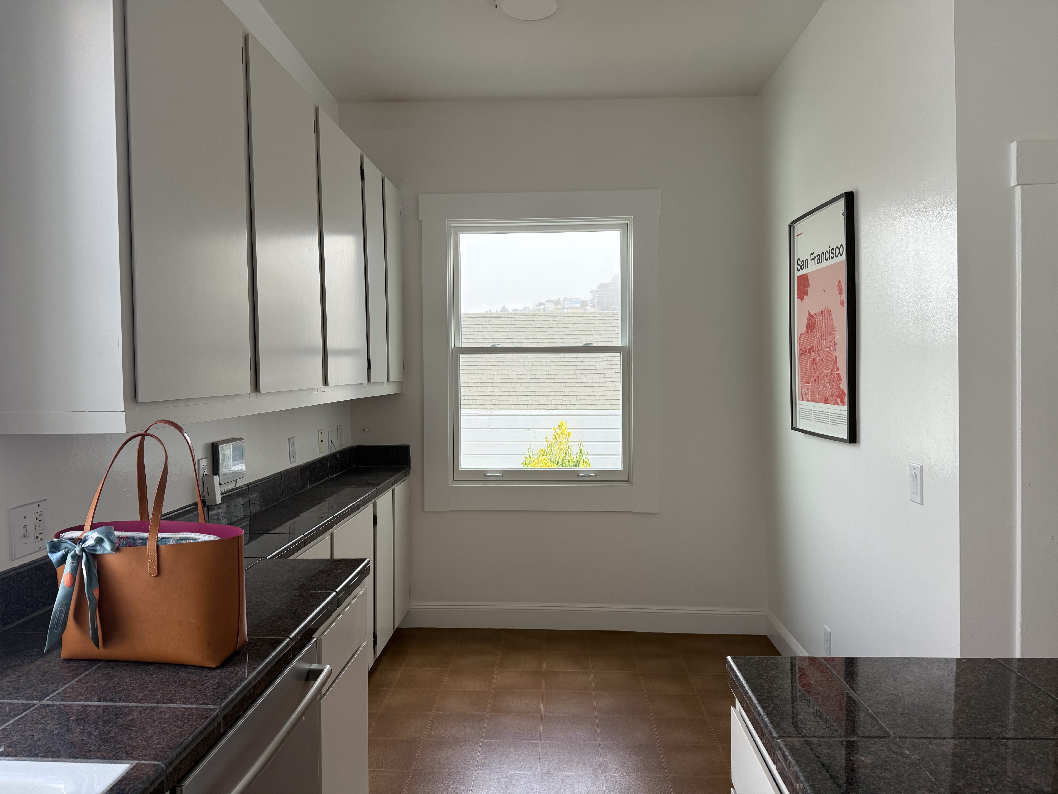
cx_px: 529
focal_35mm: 24
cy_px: 397
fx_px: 734
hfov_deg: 71.6
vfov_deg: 56.8
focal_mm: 6.76
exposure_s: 1/319
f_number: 1.78
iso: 100
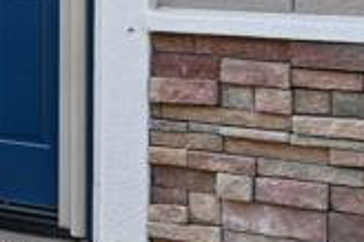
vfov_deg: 10.9
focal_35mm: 123
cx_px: -286
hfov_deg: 14.7
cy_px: -68
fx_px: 1242
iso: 250
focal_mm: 21
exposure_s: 1/160
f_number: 6.3
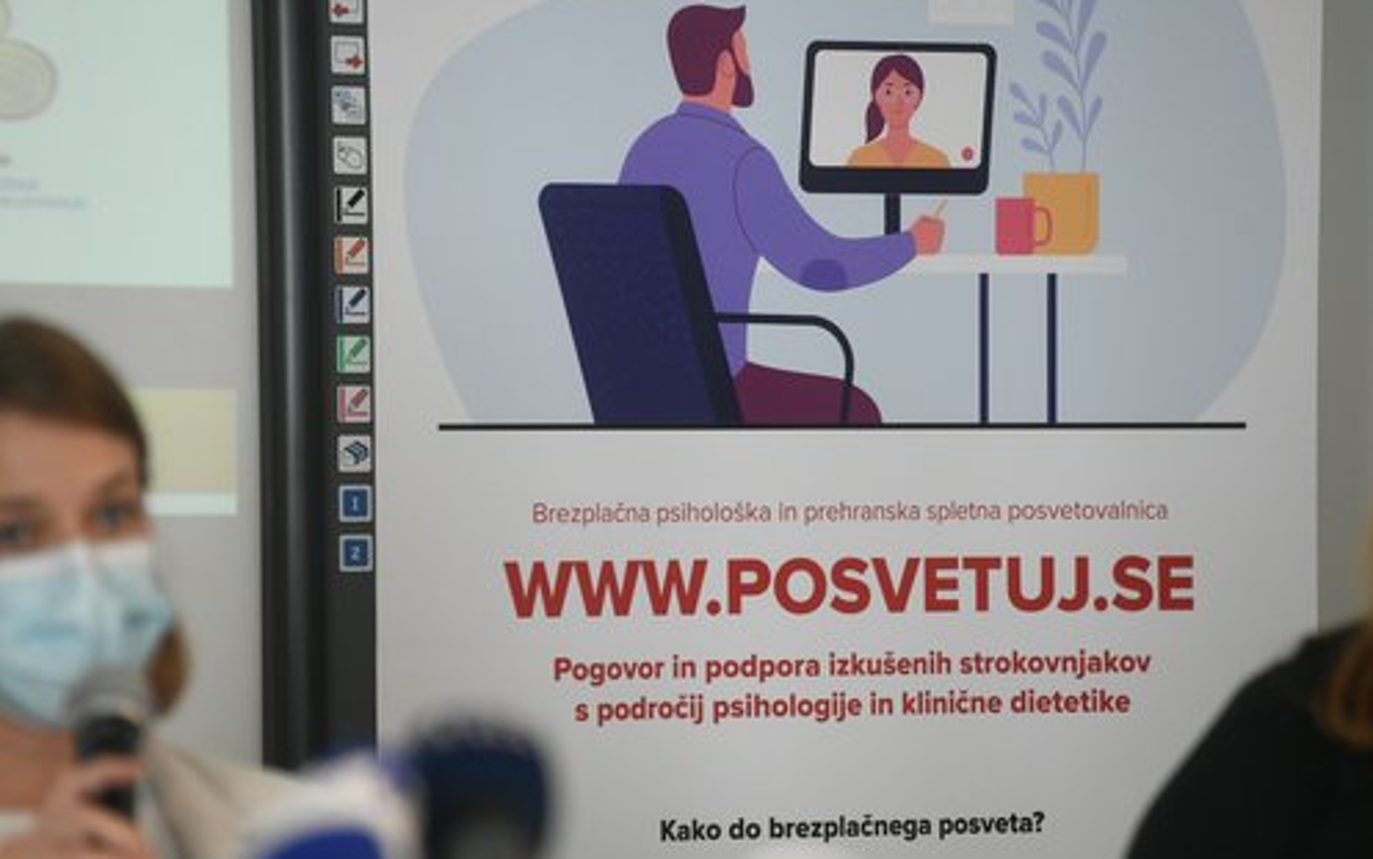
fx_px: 7673
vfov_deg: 6.4
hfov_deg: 10.2
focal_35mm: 205
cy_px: 430
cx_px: 688
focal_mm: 200
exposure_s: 1/250
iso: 2000
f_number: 3.5
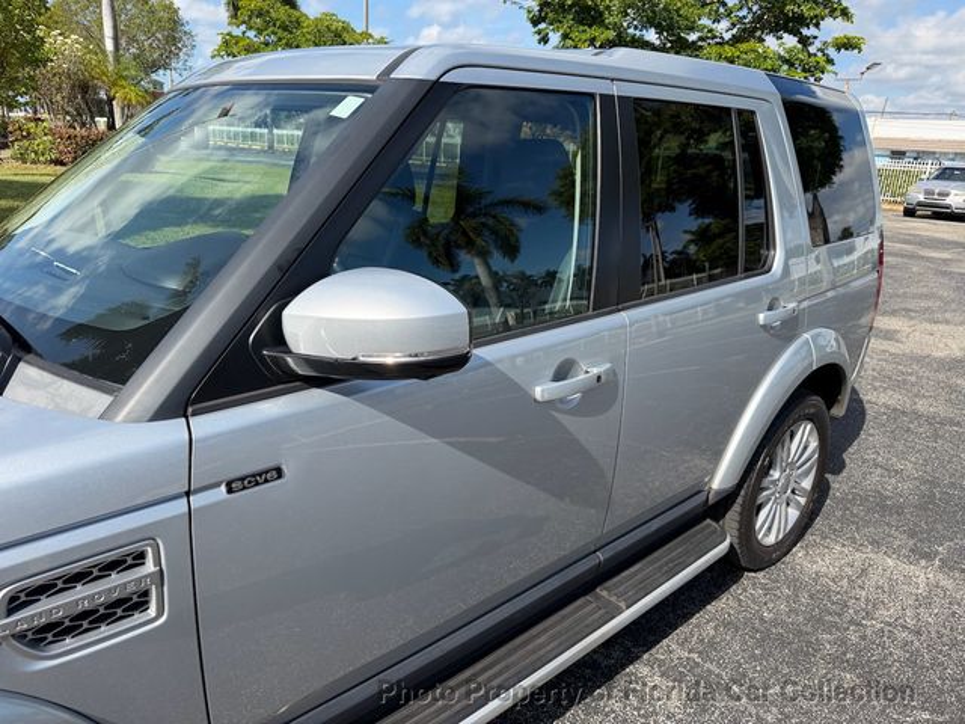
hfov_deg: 71.6
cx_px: 482
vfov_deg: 56.8
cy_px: 362
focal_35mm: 24
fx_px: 669
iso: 100
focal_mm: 6.76
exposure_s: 1/3425
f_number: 1.78
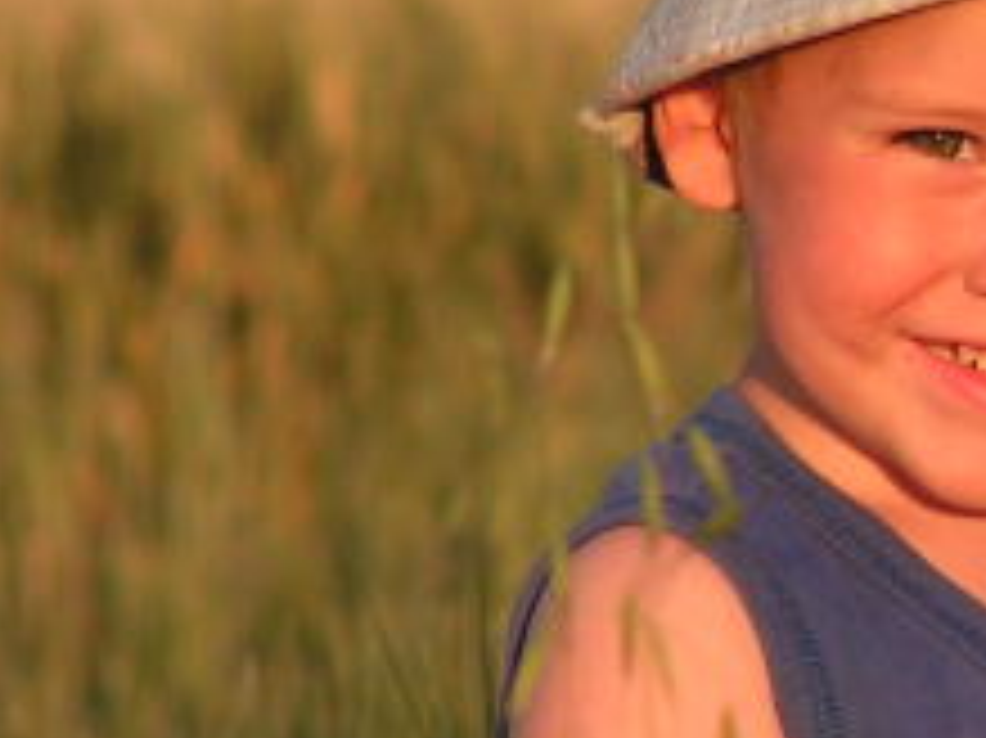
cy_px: 380
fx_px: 23373
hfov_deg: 2.4
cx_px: 1099
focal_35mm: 821
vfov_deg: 1.8
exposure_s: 1/320
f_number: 3.2
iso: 80
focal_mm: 48
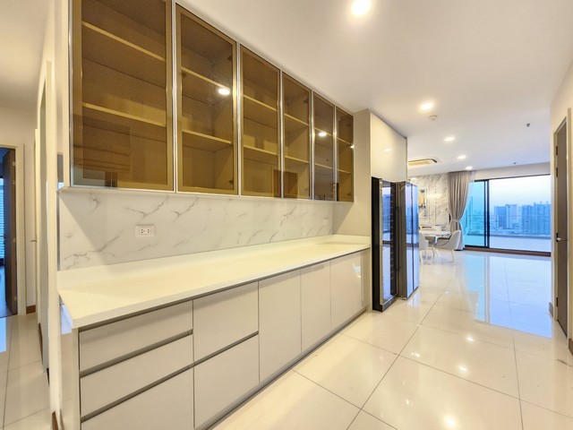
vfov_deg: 89.9
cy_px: 215
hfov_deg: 106.2
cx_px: 286
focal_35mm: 13
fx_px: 215
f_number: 2.2
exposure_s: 1/25
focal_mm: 2.2
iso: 640
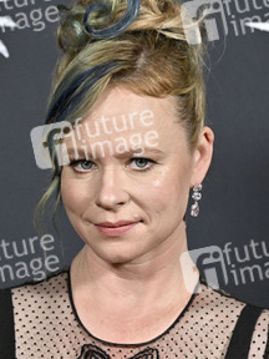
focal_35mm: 147
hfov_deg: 10.1
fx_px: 1523
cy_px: 202
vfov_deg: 13.4
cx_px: 131
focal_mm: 110
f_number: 6.3
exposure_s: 1/320
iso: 2500
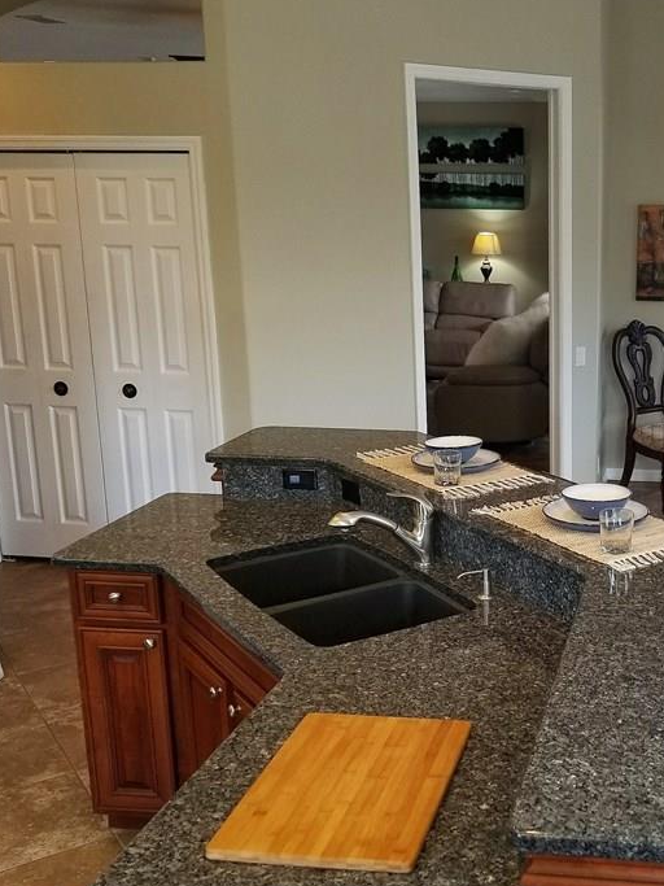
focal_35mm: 39
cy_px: 448
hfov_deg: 34.5
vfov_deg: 47.9
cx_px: 615
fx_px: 998
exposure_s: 1/60
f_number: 1.7
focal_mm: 4.25
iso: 125
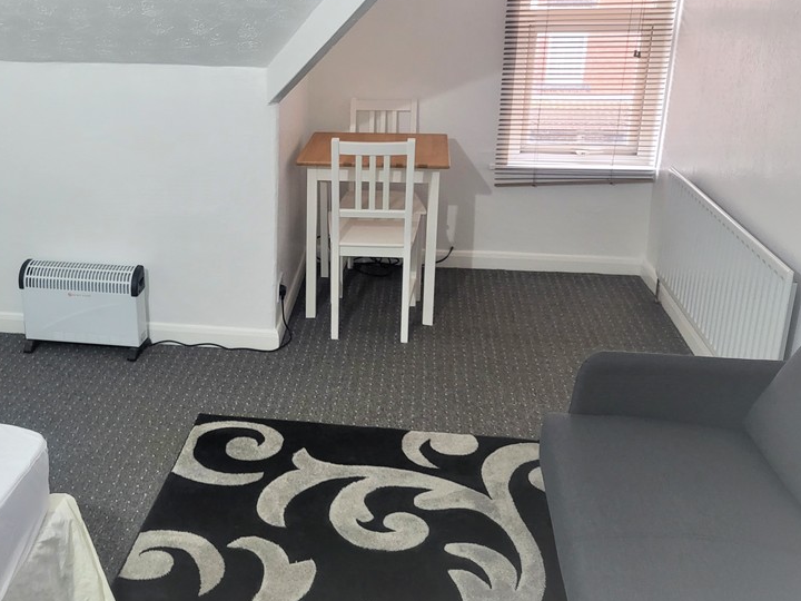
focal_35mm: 37
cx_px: 253
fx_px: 856
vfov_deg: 38.6
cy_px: 250
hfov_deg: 49.1
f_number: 1.8
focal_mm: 4.25
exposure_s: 1/100
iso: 320
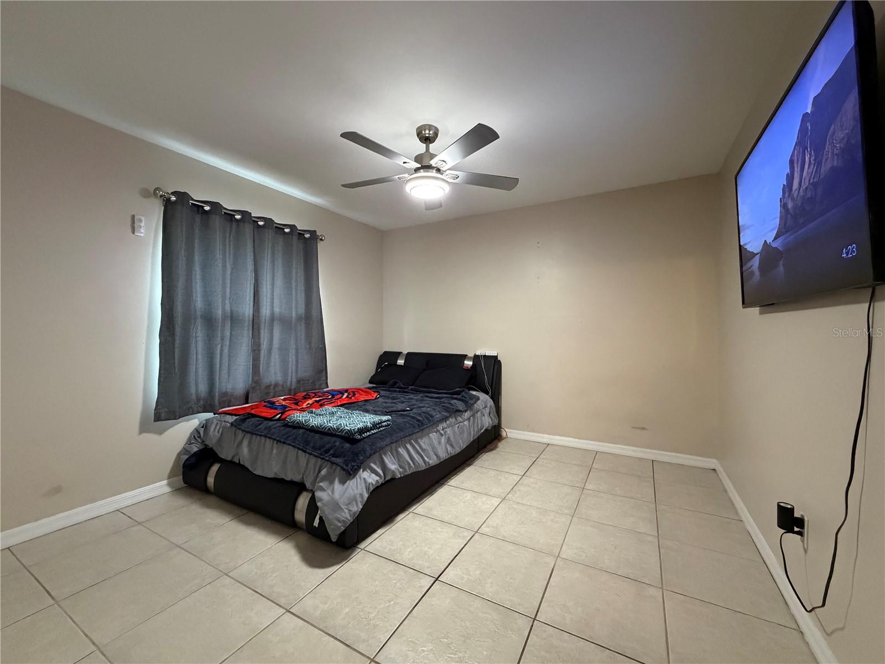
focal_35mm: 14
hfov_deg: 102.1
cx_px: 442
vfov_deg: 85.7
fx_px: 358
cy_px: 332
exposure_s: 1/60
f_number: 2.2
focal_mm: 2.22
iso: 800
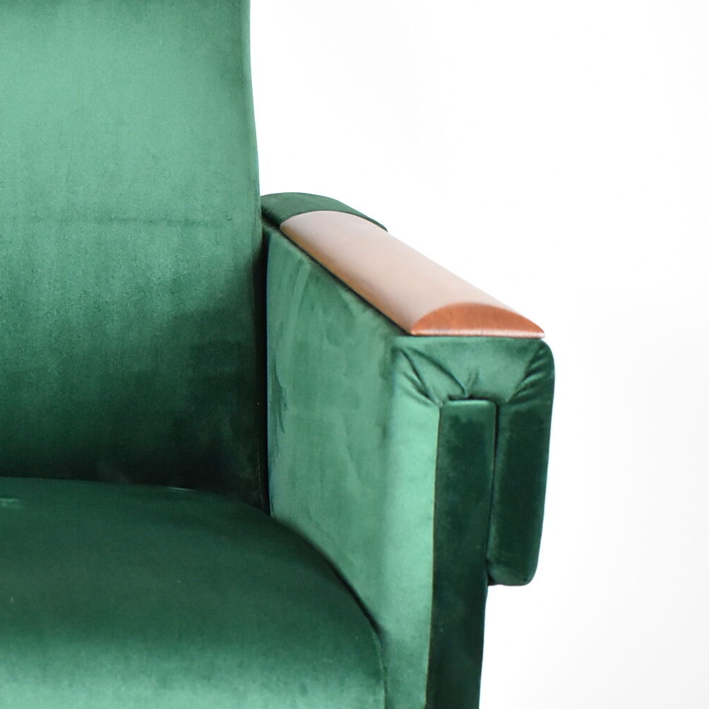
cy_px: 538
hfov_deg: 18.2
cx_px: -77
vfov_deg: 18.7
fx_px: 2132
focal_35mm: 92
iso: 2000
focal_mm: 24
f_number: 4
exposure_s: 1/125
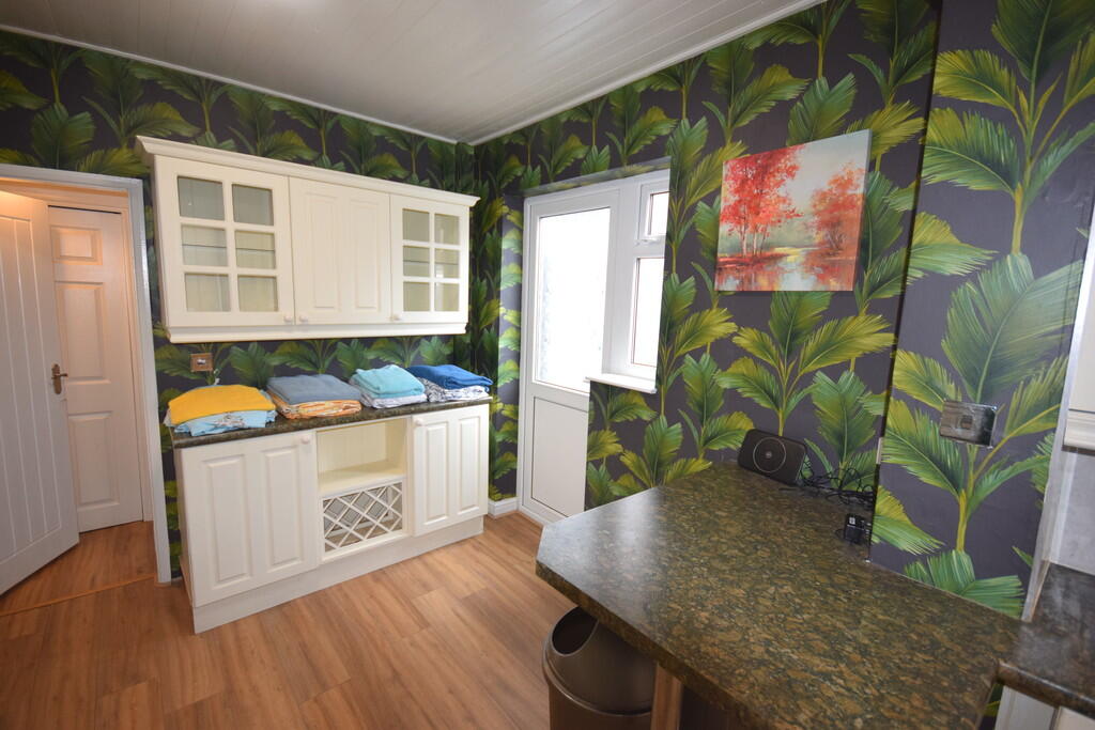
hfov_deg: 100.4
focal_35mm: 15
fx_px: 456
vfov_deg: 77.3
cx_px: 548
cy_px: 365
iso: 800
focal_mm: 10
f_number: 5
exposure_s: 1/100
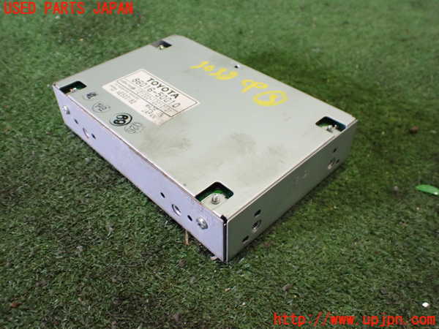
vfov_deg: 46.8
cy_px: 164
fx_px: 380
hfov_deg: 60.0
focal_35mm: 30
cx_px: 220
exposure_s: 1/80
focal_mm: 5.4
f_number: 2.3
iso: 800
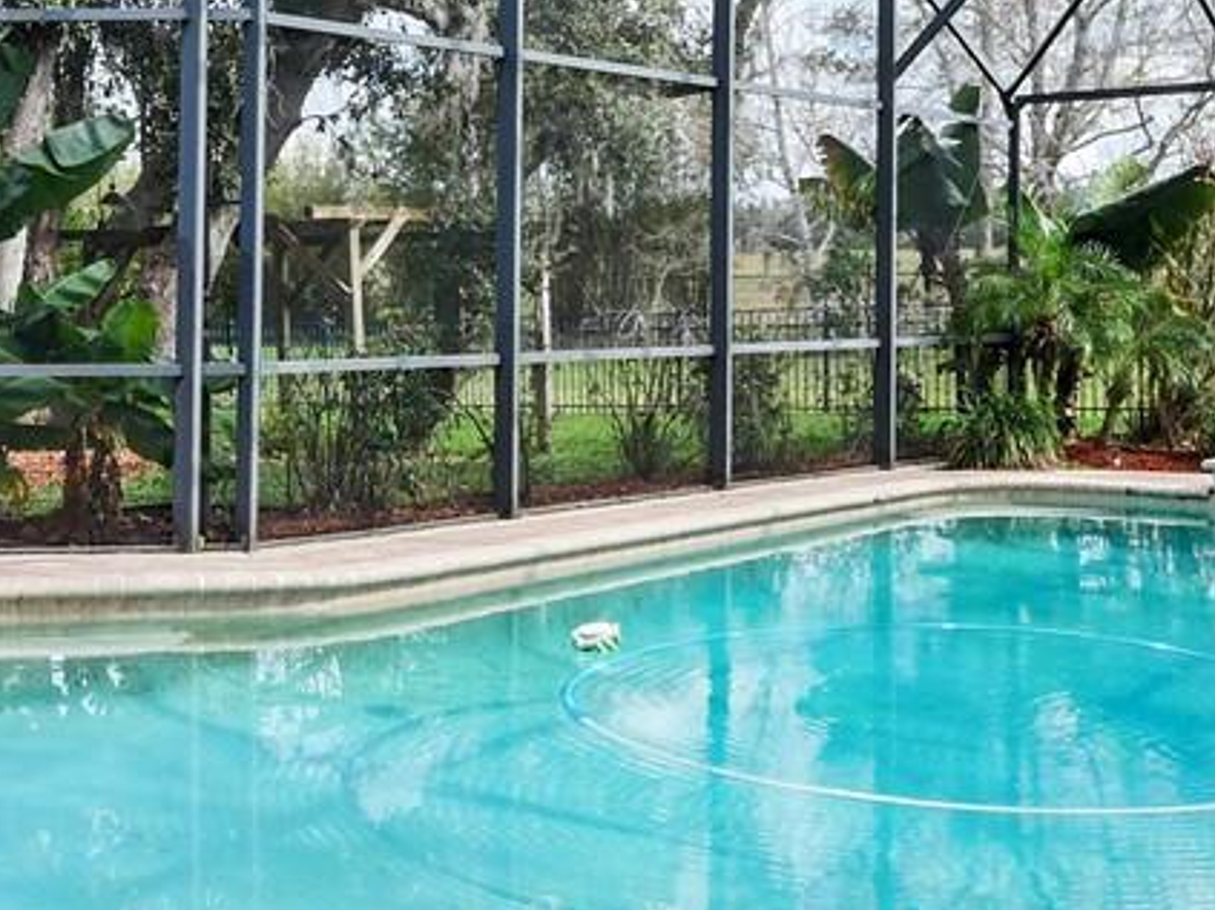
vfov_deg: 27.3
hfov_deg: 35.7
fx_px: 1860
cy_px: 278
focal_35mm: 53
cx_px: 368
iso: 200
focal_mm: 7
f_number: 5.6
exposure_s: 1/200
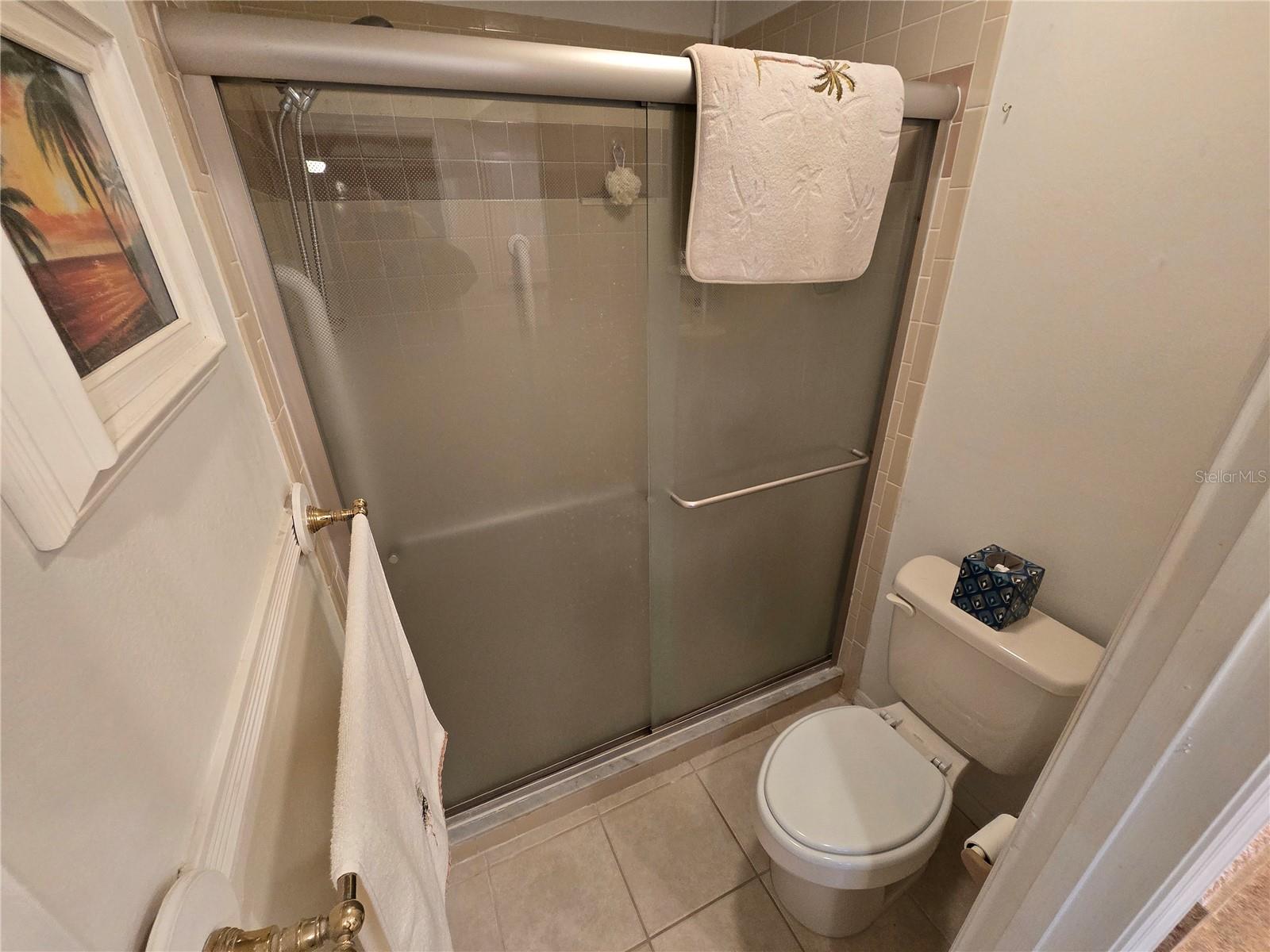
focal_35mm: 13
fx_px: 477
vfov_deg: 89.9
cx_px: 635
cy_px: 476
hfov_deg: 106.2
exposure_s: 1/60
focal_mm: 2.2
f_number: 2.2
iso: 320
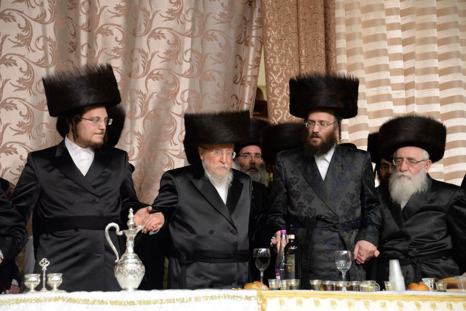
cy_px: 156
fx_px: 1450
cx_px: 233
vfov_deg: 12.2
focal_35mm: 112
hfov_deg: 18.3
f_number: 5.6
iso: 5000
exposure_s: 1/160
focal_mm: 112
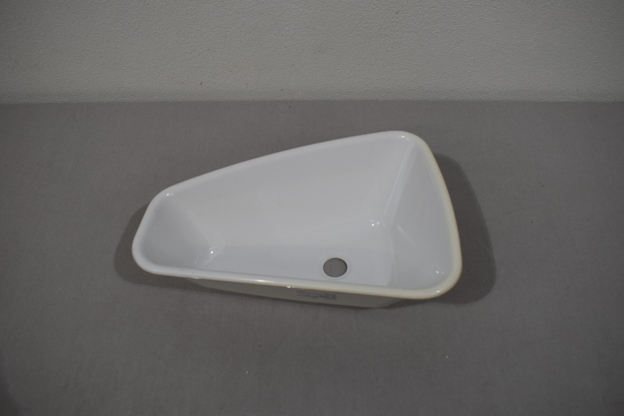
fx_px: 572
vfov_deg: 40.0
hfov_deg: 57.2
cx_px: 312
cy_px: 208
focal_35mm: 33
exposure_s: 1/250
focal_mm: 22
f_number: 5.6
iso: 360
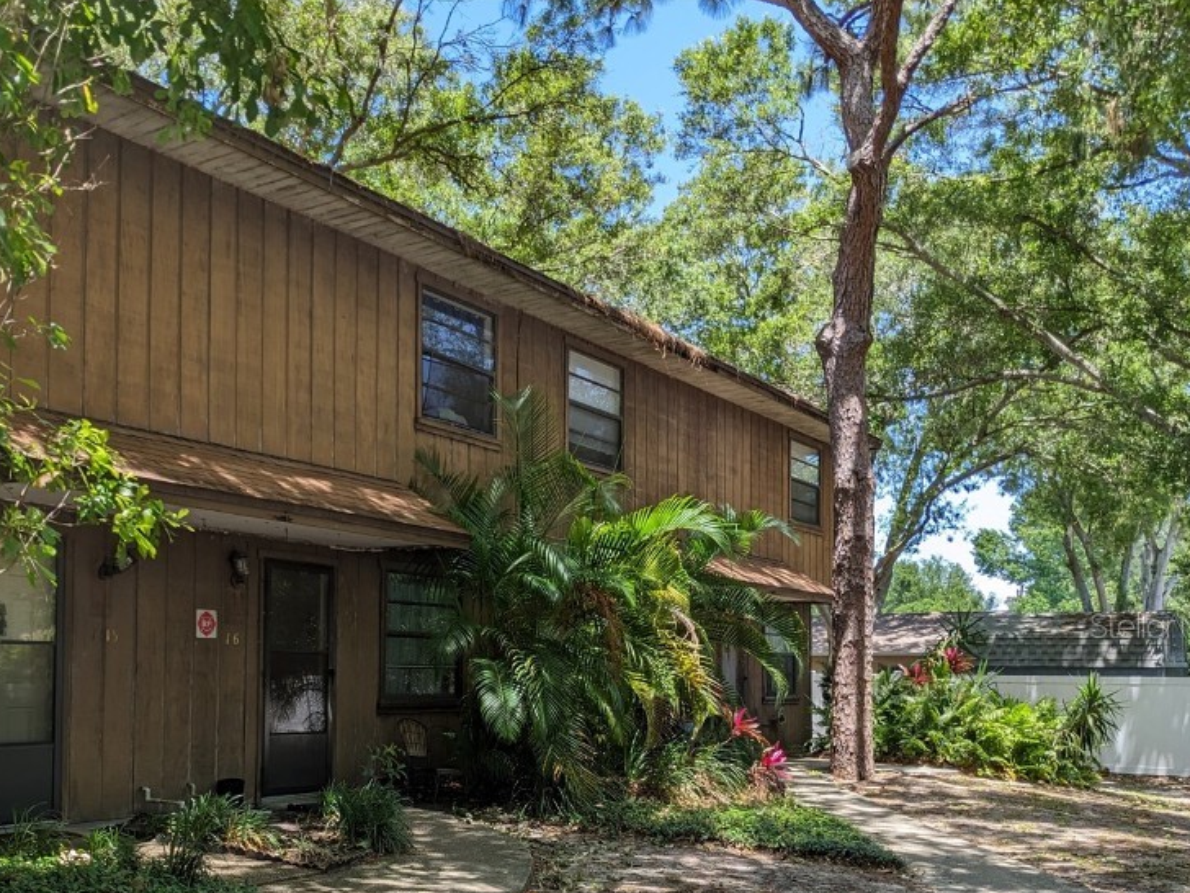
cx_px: 407
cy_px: 625
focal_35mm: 38
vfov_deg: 37.1
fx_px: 1306
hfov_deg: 48.2
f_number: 1.73
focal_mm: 4.38
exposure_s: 1/616
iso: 44
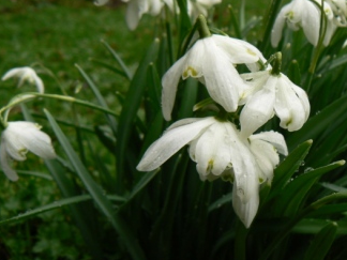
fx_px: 481
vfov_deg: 30.2
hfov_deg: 39.3
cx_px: 224
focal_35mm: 48
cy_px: 106
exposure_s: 1/100
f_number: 4
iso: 80
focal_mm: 6
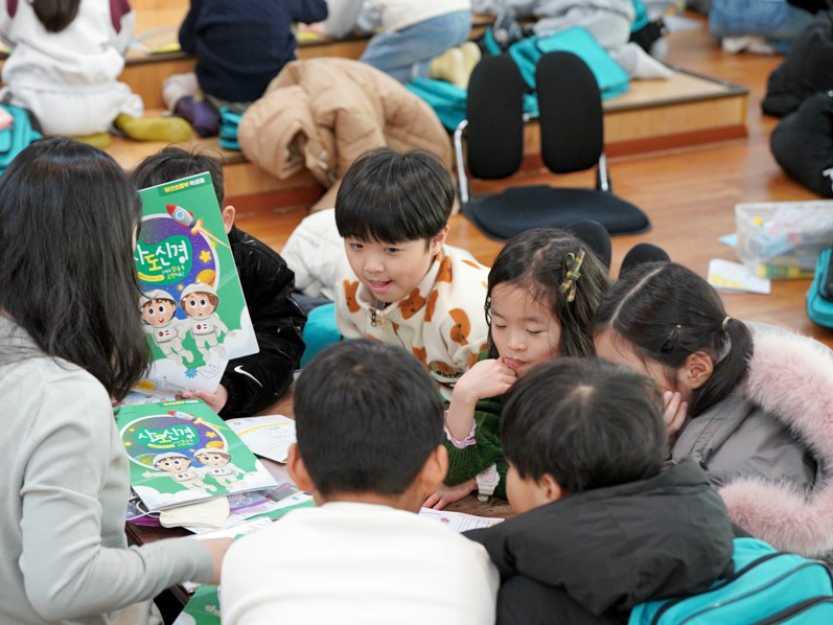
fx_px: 1829
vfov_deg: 19.4
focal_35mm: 76
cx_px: 406
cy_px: 312
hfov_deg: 25.7
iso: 2500
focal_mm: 70
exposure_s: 1/160
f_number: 4
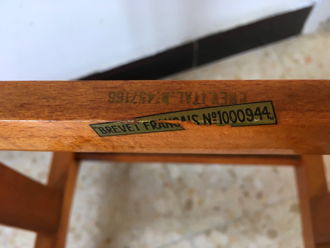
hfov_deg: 61.7
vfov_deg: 48.2
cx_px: 165
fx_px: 276
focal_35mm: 29
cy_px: 124
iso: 80
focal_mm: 4.15
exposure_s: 1/33
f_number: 2.2
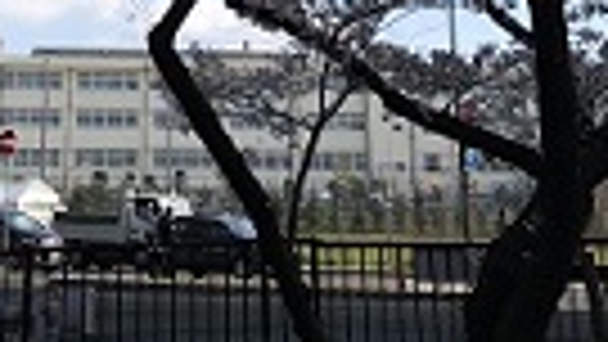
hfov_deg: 23.5
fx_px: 1451
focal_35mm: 90
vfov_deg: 10.9
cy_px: -538
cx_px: 162
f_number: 1.8
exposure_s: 1/1350
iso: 20
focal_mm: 3.99
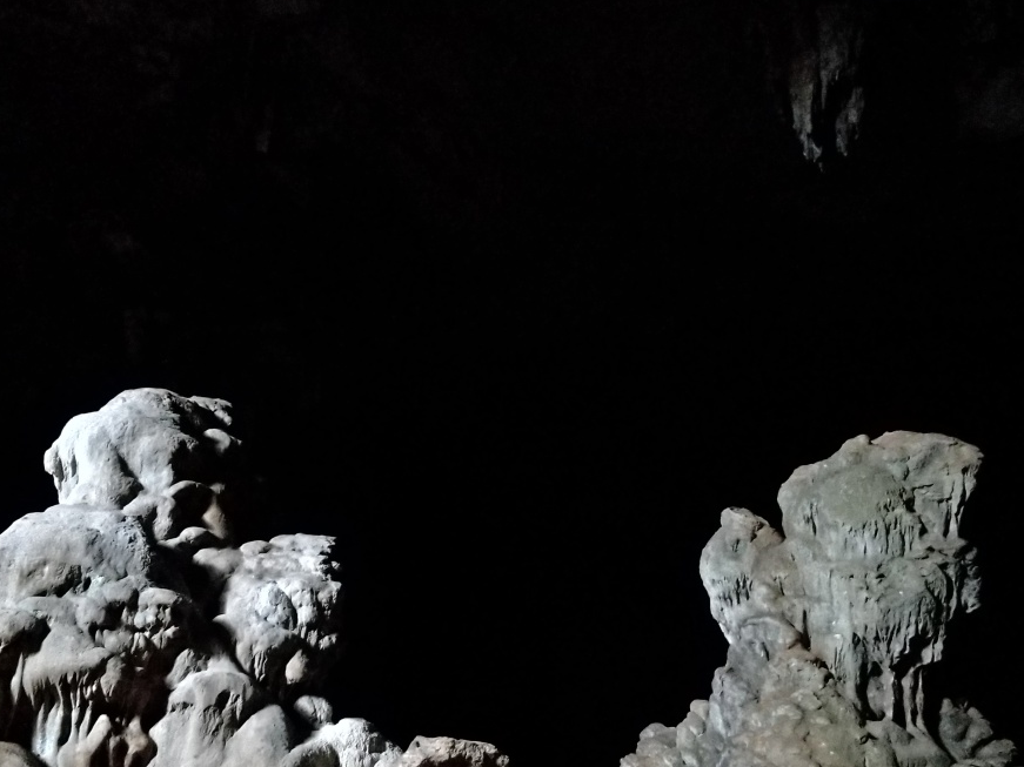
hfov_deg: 58.3
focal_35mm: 31
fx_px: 917
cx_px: 474
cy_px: 453
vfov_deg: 45.2
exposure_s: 1/14
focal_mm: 4.27
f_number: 1.7
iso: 3162
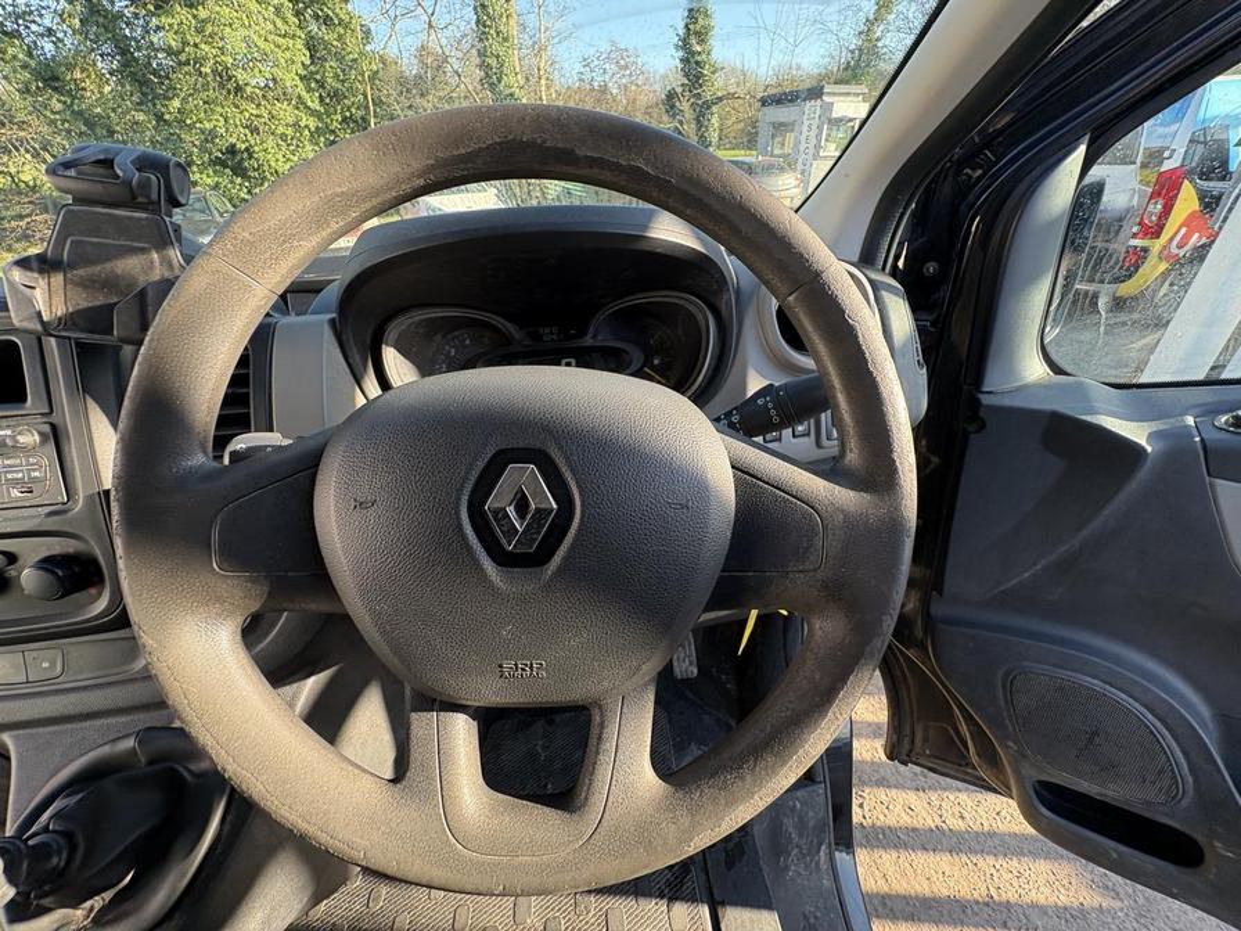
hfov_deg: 102.1
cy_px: 466
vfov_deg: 85.7
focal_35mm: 14
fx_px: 502
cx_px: 620
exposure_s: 1/127
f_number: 2.2
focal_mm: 2.22
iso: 100
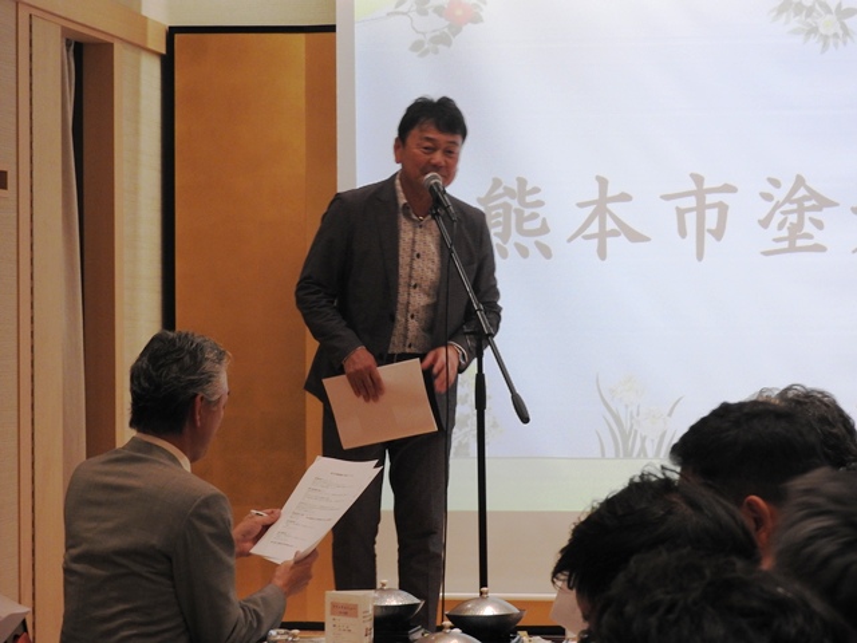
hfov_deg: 17.1
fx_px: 2847
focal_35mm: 115
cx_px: 428
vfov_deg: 12.9
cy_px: 322
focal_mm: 20.6
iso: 400
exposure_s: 1/50
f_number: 5
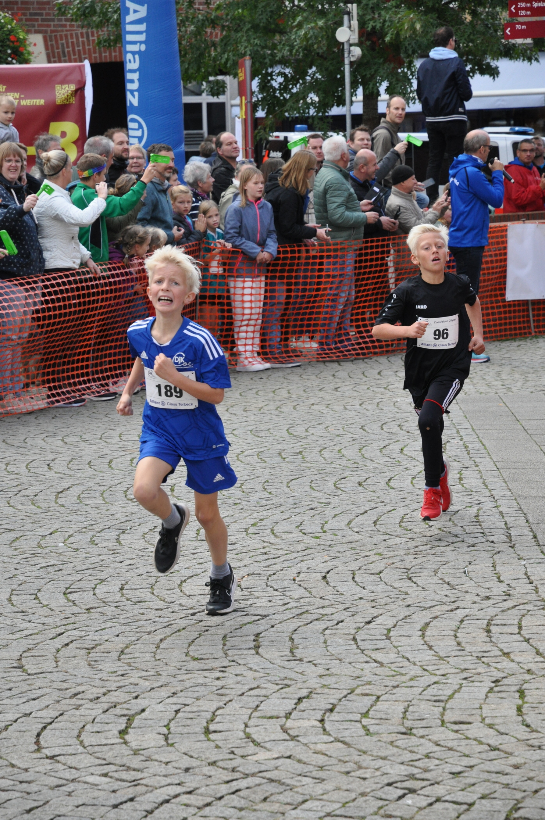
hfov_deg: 10.7
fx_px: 2902
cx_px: 272
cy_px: 410
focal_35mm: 128
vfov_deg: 16.1
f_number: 5.6
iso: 800
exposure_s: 1/500
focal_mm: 85
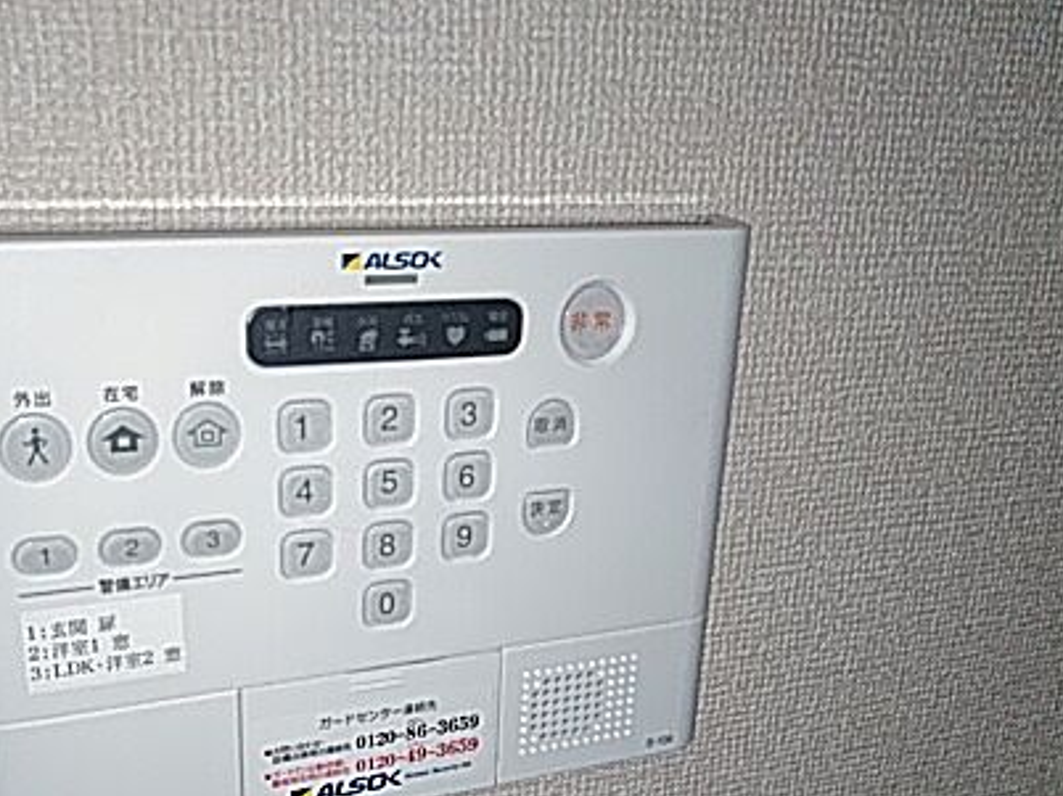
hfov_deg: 43.6
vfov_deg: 32.8
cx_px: 413
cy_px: 611
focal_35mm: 43
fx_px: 1320
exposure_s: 1/30
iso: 324
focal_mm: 3.46
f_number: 2.2
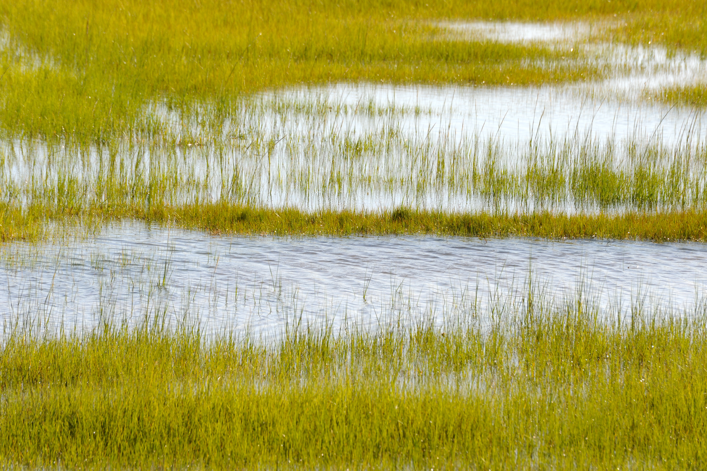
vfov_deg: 4.6
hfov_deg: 6.9
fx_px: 5888
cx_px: 354
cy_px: 236
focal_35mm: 300
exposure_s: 1/500
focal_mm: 300
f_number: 11
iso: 400
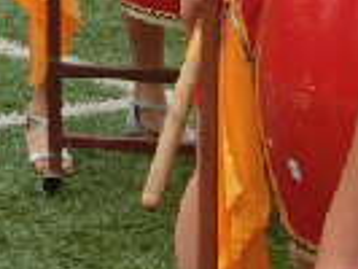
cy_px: -222
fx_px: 2836
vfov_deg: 5.3
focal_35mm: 274
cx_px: -401
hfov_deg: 6.9
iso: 250
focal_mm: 9.3
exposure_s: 1/1000
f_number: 4.7
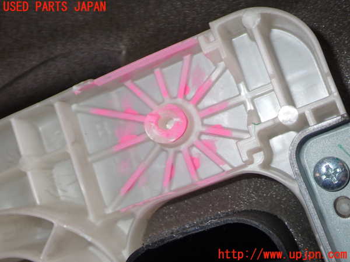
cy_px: 131
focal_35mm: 50
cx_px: 175
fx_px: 506
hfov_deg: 38.2
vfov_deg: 29.1
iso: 200
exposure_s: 1/50
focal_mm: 9.01
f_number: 9
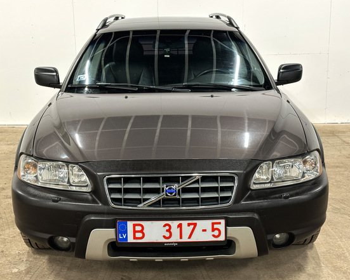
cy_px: 140
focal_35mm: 51
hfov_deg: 36.6
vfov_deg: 29.7
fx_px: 528
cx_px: 170
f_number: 1.8
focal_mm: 6.86
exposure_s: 1/35
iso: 200
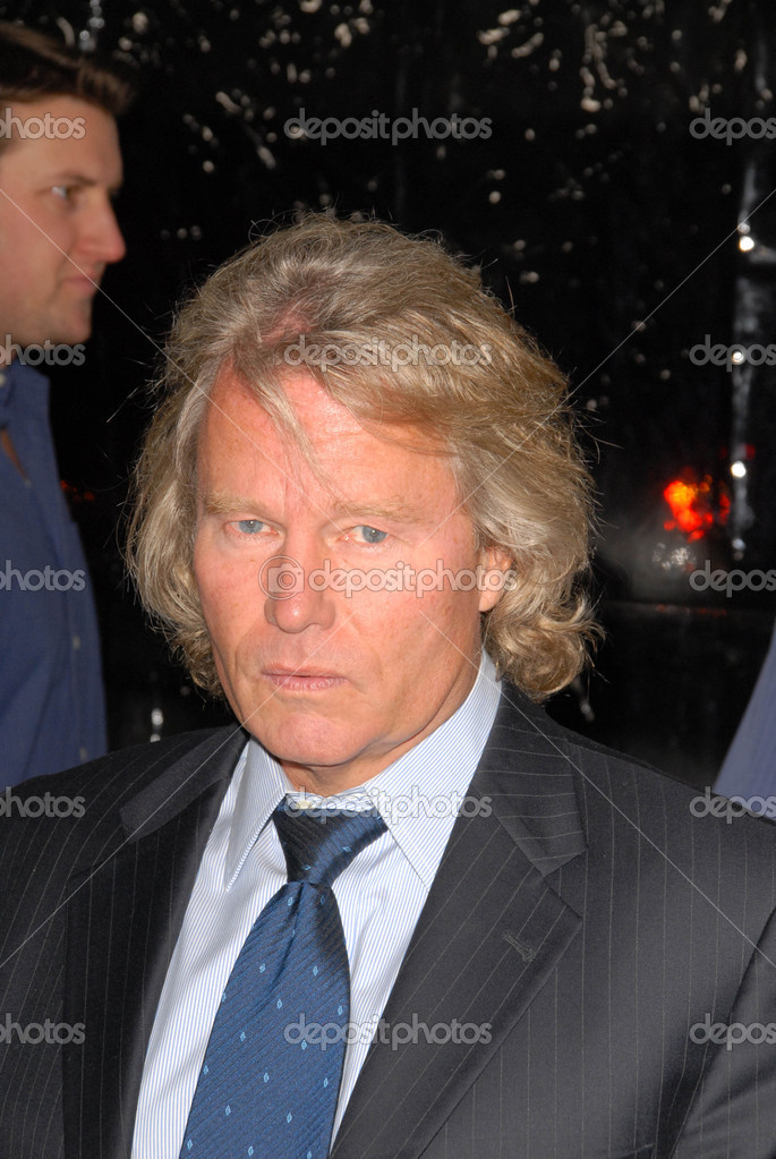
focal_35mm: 117
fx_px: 3771
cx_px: 388
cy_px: 580
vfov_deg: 17.5
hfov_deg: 11.7
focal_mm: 78
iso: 400
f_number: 8
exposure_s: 1/250
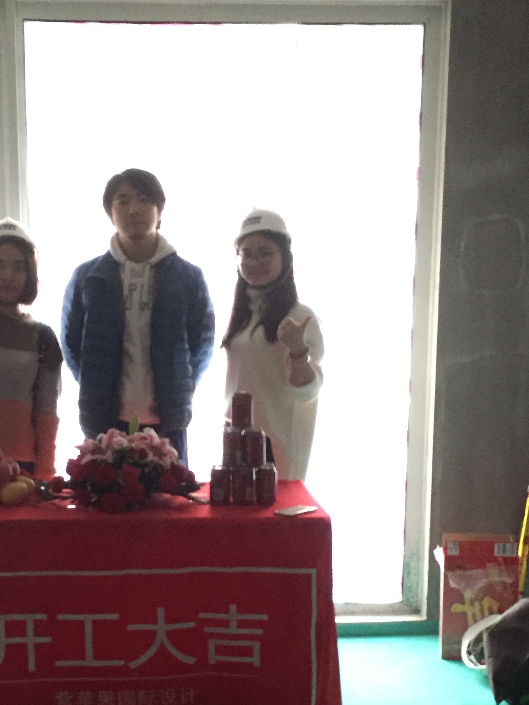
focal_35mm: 55
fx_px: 1121
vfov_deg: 34.5
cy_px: 494
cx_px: 169
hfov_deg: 26.4
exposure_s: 1/17
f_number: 2.2
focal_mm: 4.15
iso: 500
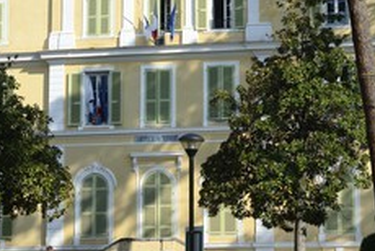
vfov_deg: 12.2
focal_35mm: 113
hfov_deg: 18.1
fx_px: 1179
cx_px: 191
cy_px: 95
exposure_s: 1/200
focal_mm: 62
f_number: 11
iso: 200
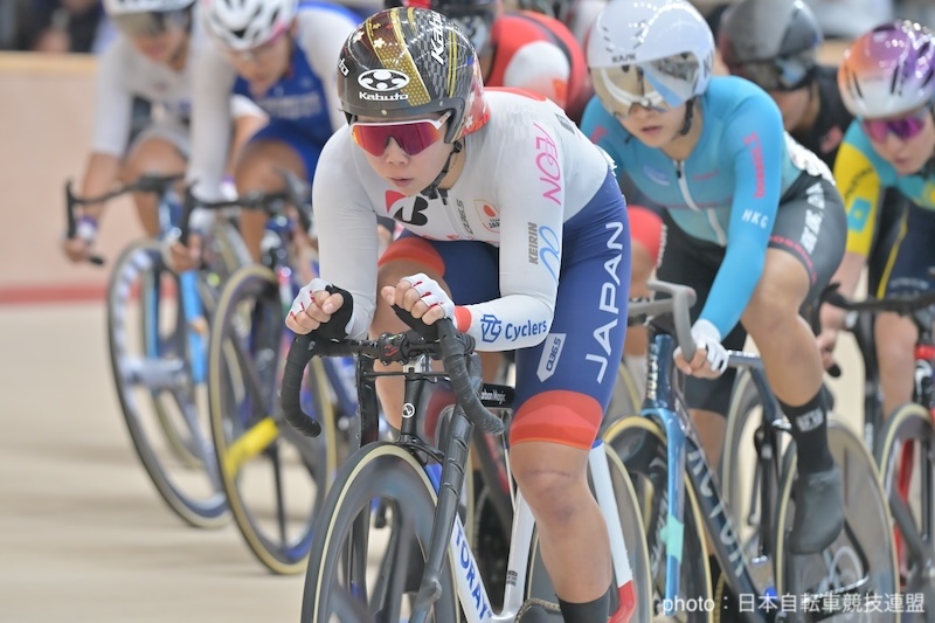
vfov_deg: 4.2
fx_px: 8569
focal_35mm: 330
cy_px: 312
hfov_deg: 6.2
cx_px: 468
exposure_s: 1/400
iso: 2500
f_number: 6.3
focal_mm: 330
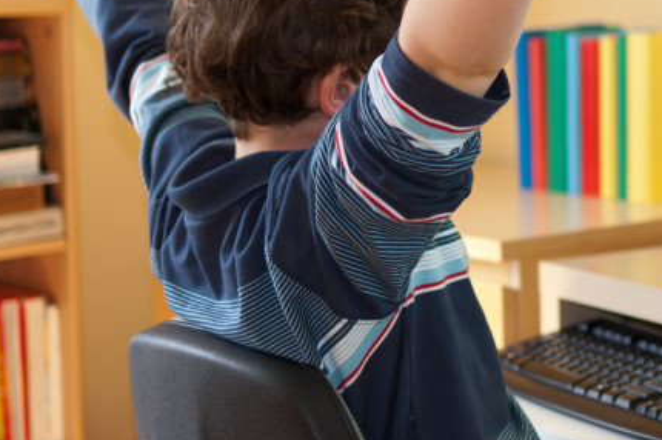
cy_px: 47
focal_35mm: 99
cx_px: 614
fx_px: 1818
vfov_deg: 13.7
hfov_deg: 20.2
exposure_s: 1/125
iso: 200
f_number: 2
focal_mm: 35
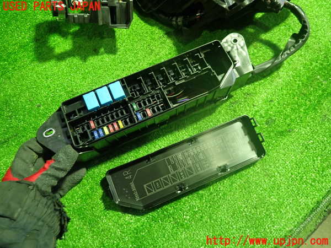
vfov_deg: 54.9
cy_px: 124
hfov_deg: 69.4
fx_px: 239
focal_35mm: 25
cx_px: 166
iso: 500
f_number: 2
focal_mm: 4.5
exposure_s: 1/30
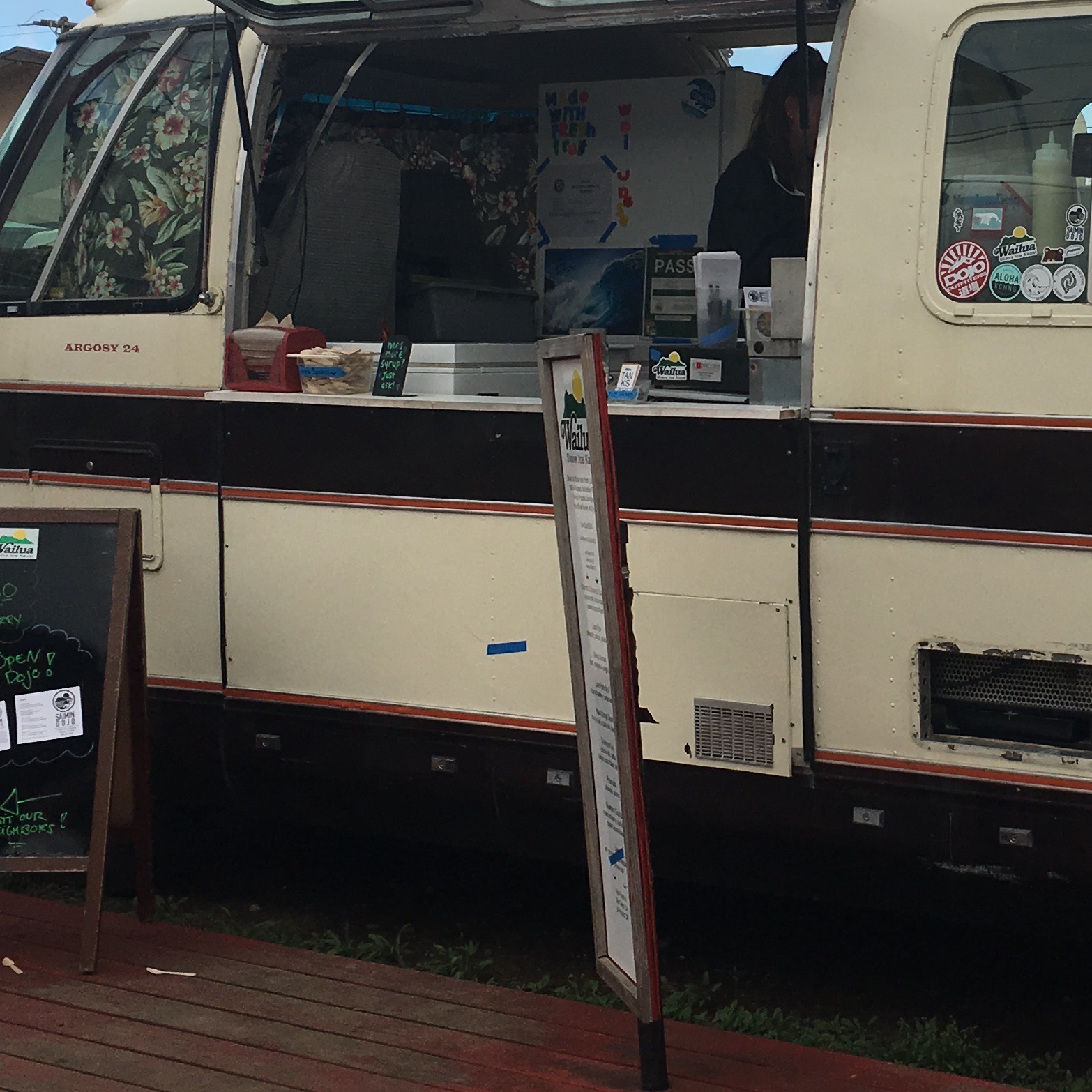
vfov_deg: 26.0
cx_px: 916
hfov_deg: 25.5
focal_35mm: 66
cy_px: 365
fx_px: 2356
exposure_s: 1/1012
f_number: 2.2
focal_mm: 4.15
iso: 25
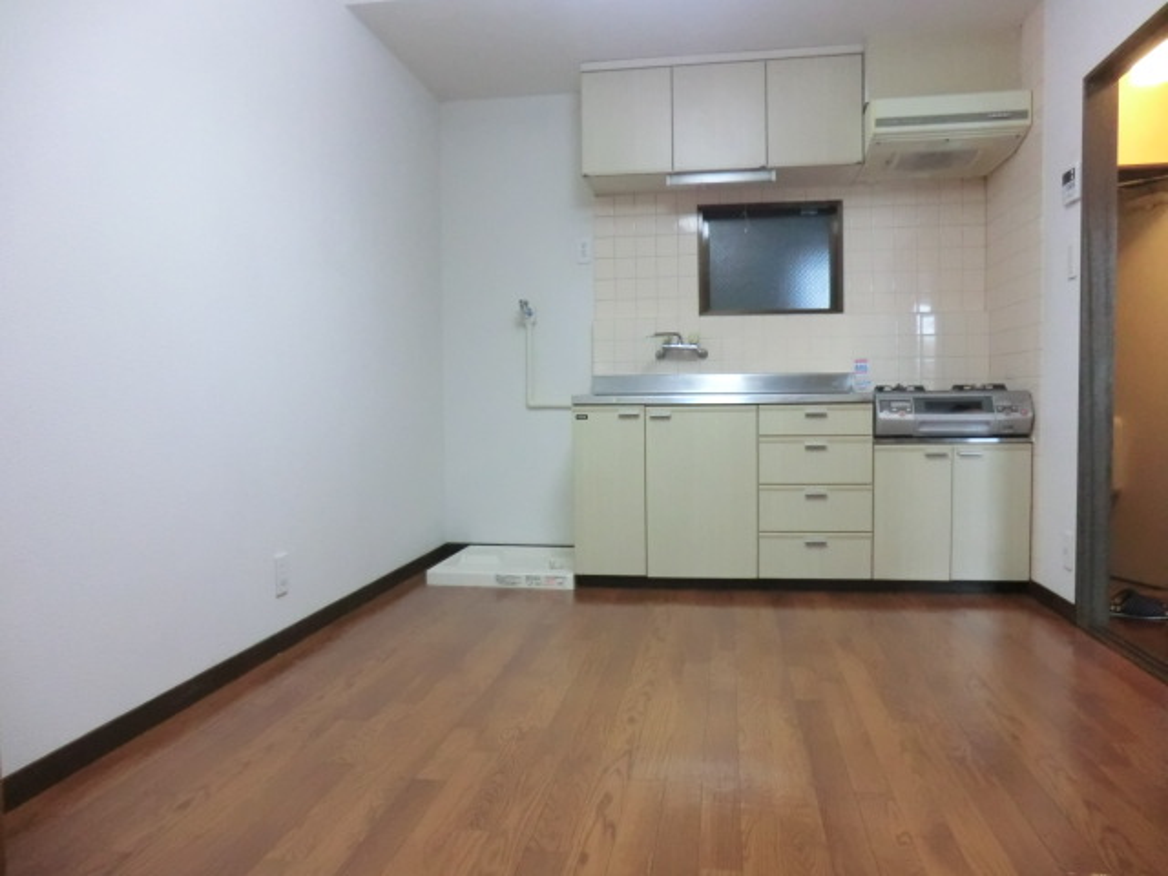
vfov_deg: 56.8
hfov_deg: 71.6
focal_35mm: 24
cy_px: 438
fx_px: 810
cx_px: 584
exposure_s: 1/40
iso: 800
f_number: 3.2
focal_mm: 4.3
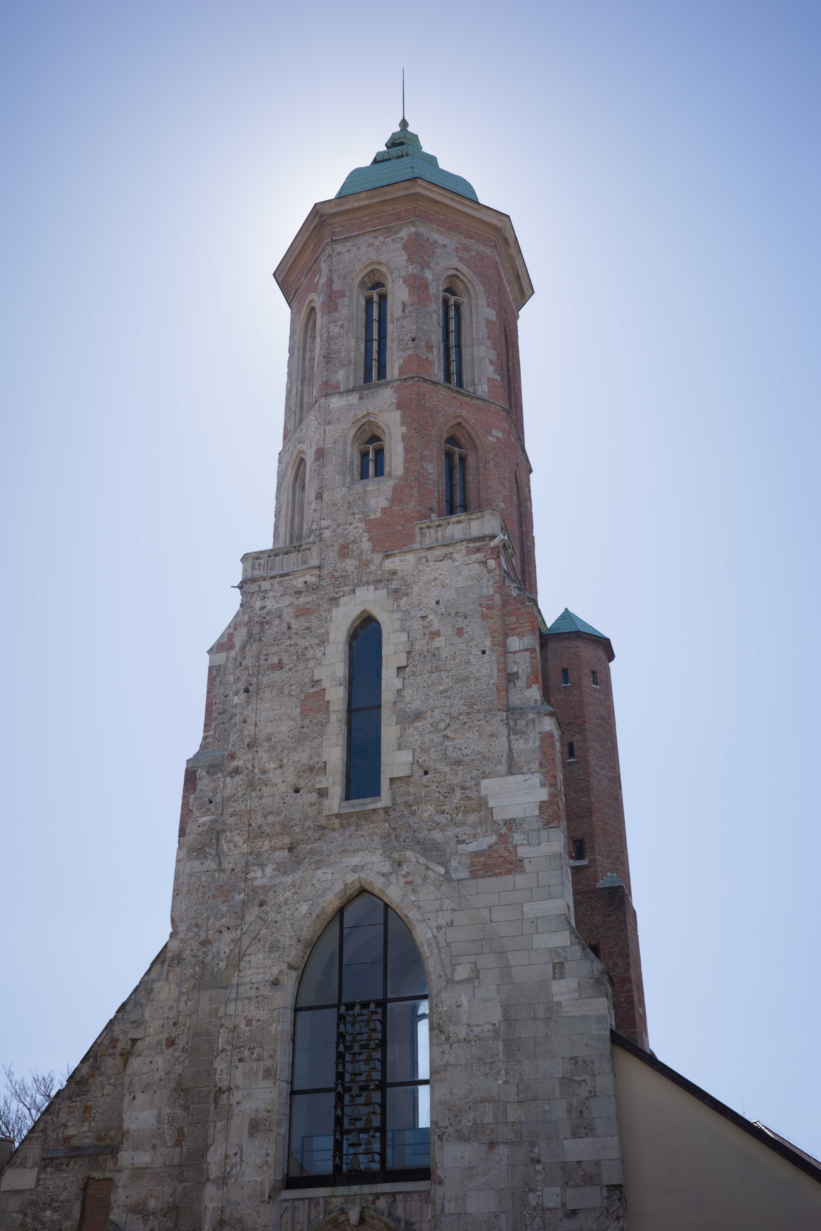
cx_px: 410
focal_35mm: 40
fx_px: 1368
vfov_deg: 48.5
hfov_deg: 33.4
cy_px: 616
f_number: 7.1
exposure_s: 1/250
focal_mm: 26
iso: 100
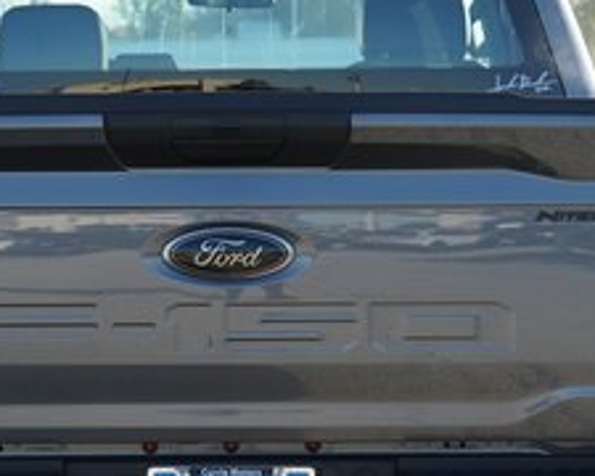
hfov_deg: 10.8
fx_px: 3152
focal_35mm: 179
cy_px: 260
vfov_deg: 8.6
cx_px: 241
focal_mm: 67
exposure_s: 1/125
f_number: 7.1
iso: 100
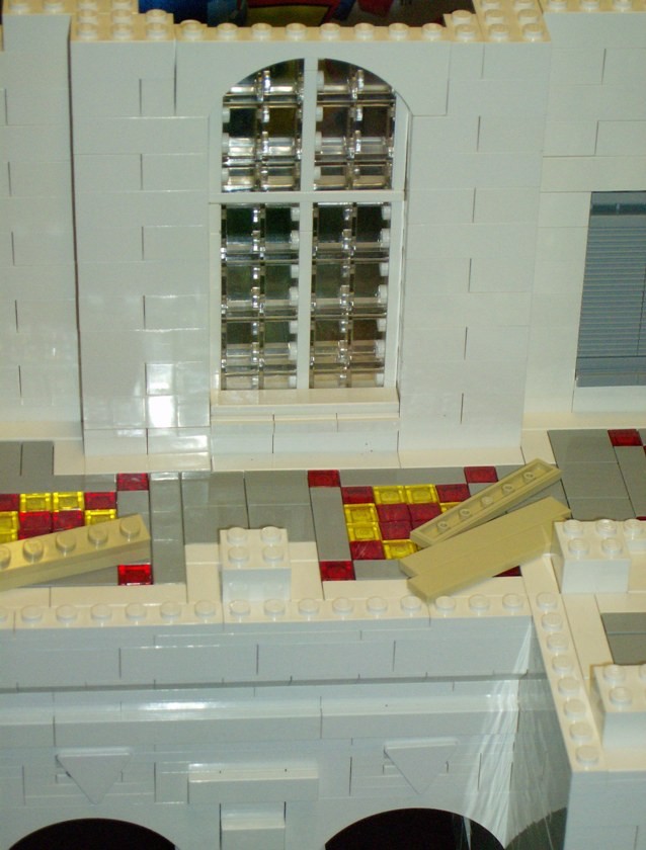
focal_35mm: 109
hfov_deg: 13.7
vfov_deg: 18.0
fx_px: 2690
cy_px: 425
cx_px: 323
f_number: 4.8
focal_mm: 18
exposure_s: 1/125
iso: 200
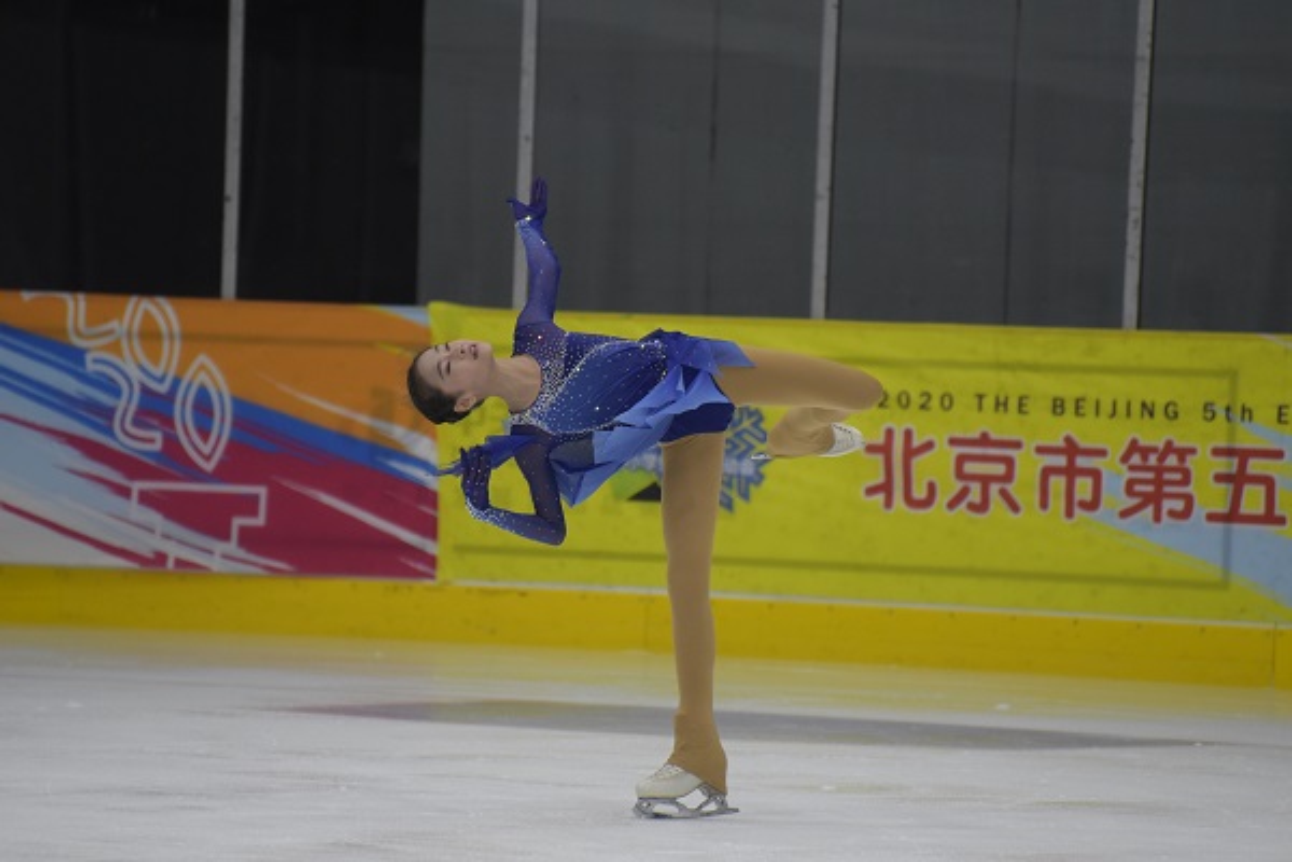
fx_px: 10766
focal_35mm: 300
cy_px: 431
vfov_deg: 4.6
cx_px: 646
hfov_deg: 6.9
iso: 3200
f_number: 5.6
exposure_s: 1/1000
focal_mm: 300
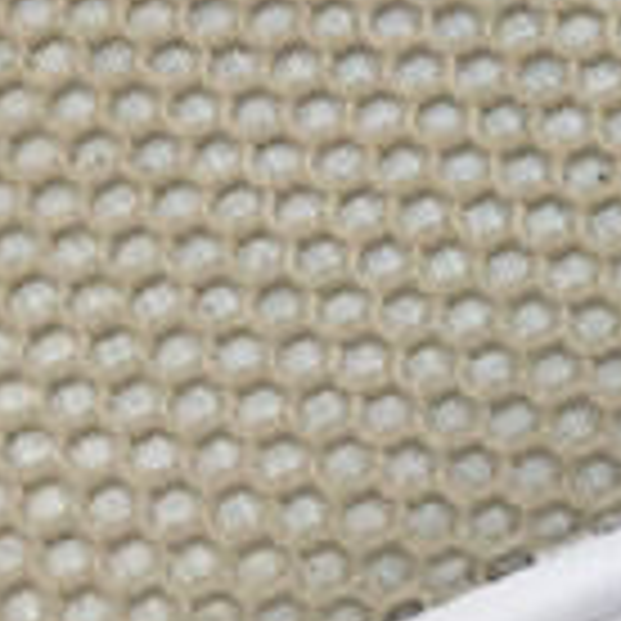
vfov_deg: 12.4
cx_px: 734
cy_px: -439
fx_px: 2639
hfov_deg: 13.1
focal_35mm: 130
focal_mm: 4.15
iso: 200
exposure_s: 1/25
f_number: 2.2
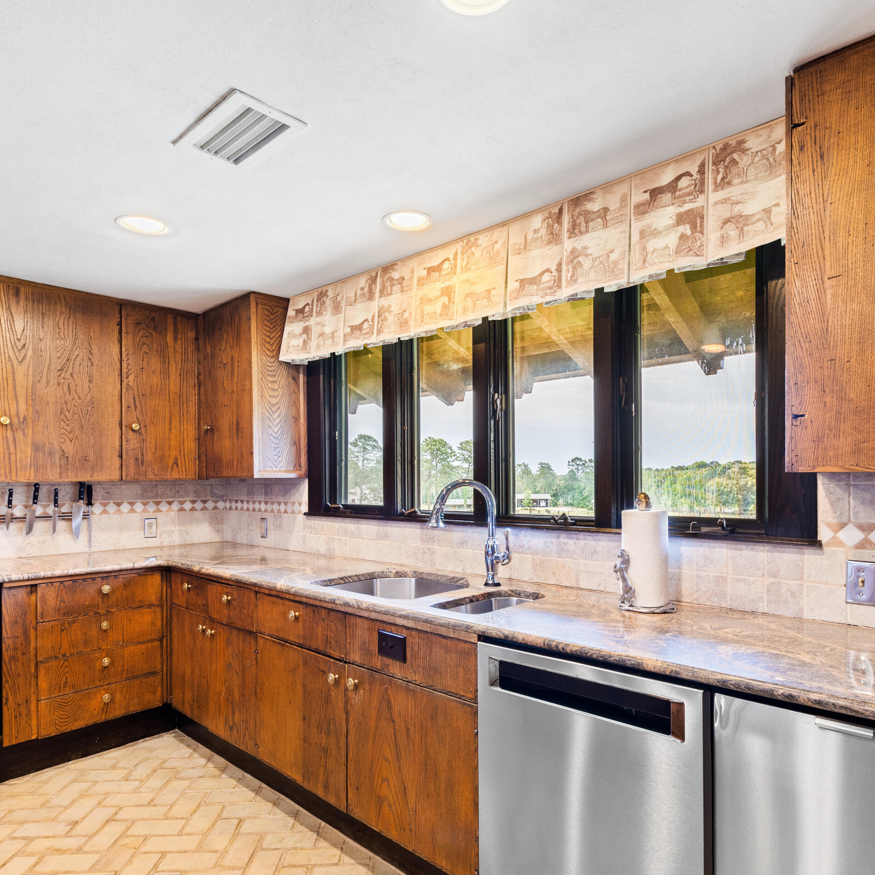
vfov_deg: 74.8
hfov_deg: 74.7
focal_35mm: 20
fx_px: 572
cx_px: 472
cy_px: 454
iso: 100
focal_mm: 10
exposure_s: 1/2.5
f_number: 8
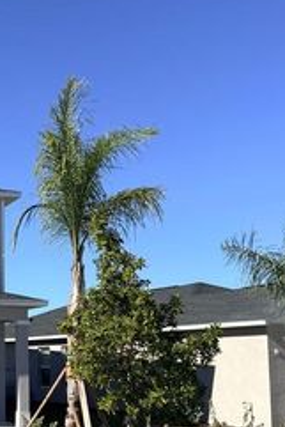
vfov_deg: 35.3
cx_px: -127
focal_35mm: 56
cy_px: 279
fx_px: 664
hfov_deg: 21.0
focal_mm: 5.96
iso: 50
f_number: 1.6
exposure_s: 1/4608
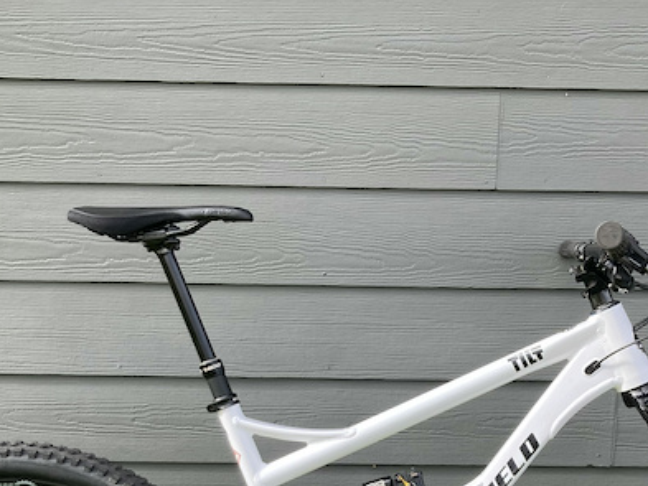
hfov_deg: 33.5
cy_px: 488
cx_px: 420
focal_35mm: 57
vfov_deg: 24.5
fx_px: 1067
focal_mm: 3.99
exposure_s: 1/121
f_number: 1.8
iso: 25
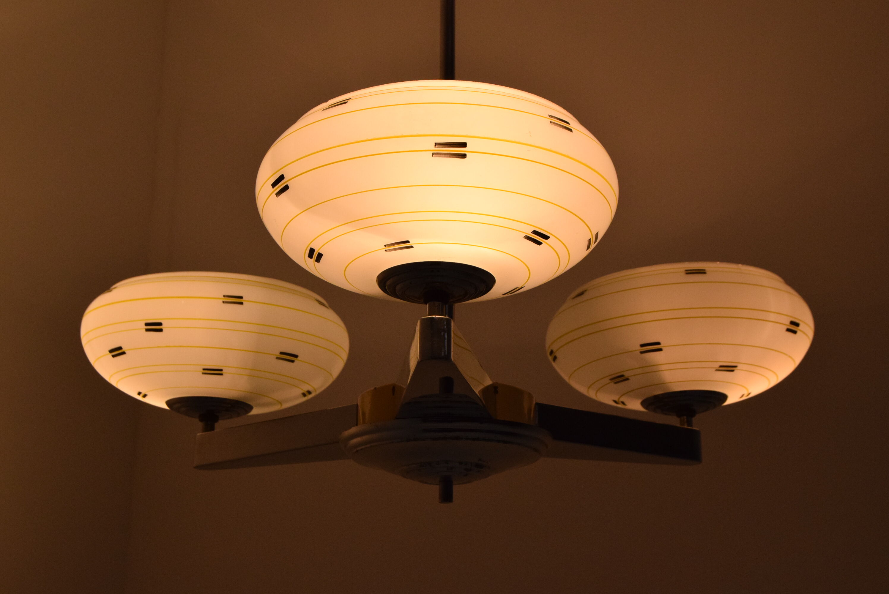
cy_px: 297
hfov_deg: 35.0
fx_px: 1409
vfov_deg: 23.8
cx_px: 444
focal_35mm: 57
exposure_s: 1/400
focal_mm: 38
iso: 1600
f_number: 10
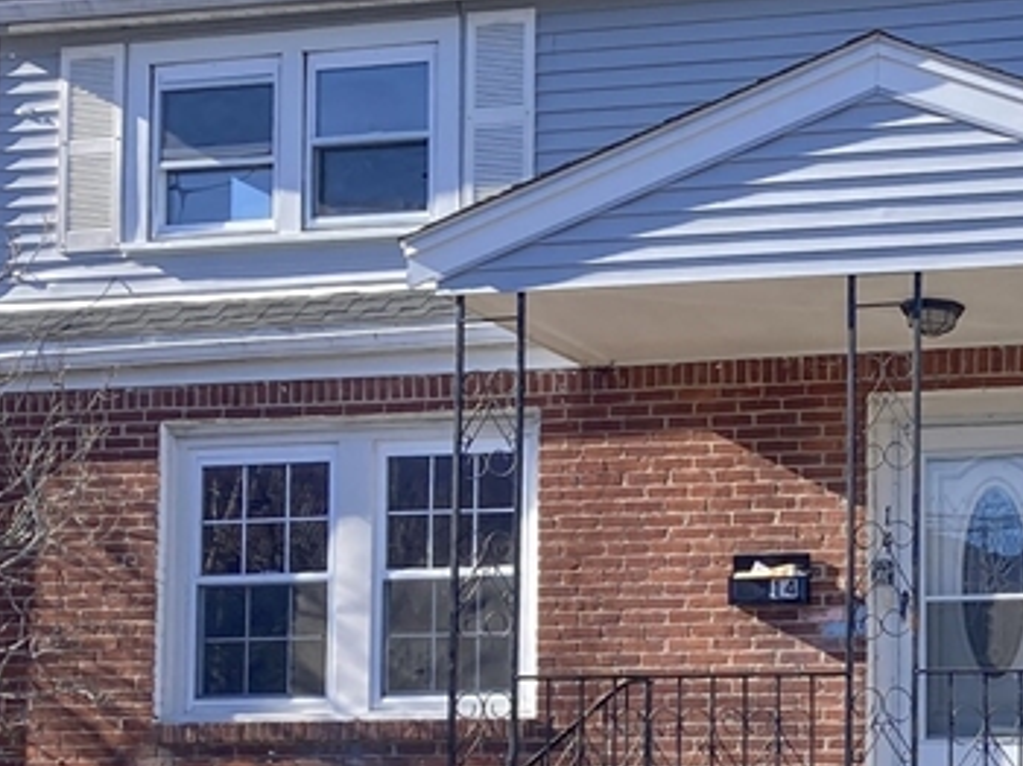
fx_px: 2422
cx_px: 1090
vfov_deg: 17.5
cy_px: 798
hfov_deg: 22.6
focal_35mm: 82
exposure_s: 1/783
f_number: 1.8
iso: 20
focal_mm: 3.99
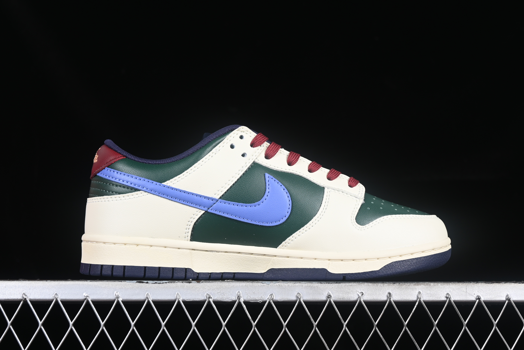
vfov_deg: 18.2
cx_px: 262
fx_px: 1092
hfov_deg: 27.0
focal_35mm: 75
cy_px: 175
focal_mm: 50
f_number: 7.1
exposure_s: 1/80
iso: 160
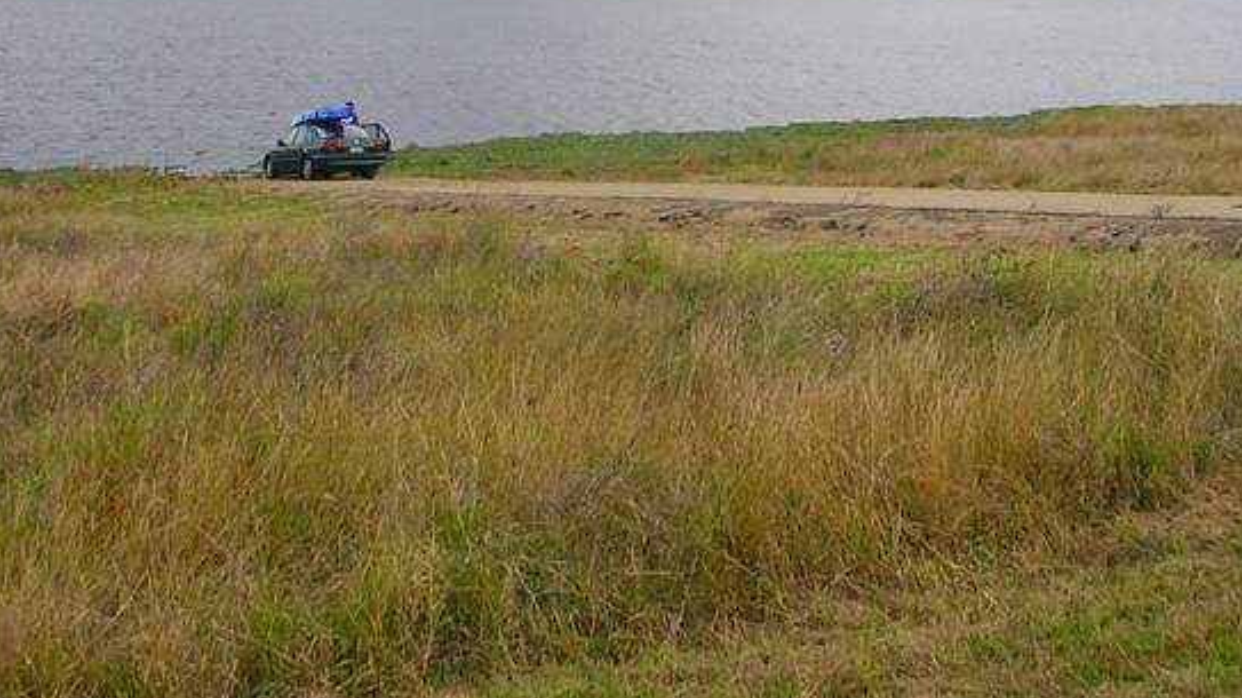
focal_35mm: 61
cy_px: 213
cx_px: 602
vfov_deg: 19.6
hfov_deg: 34.4
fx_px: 2008
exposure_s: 1/210
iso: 50
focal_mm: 5.8
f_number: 2.8
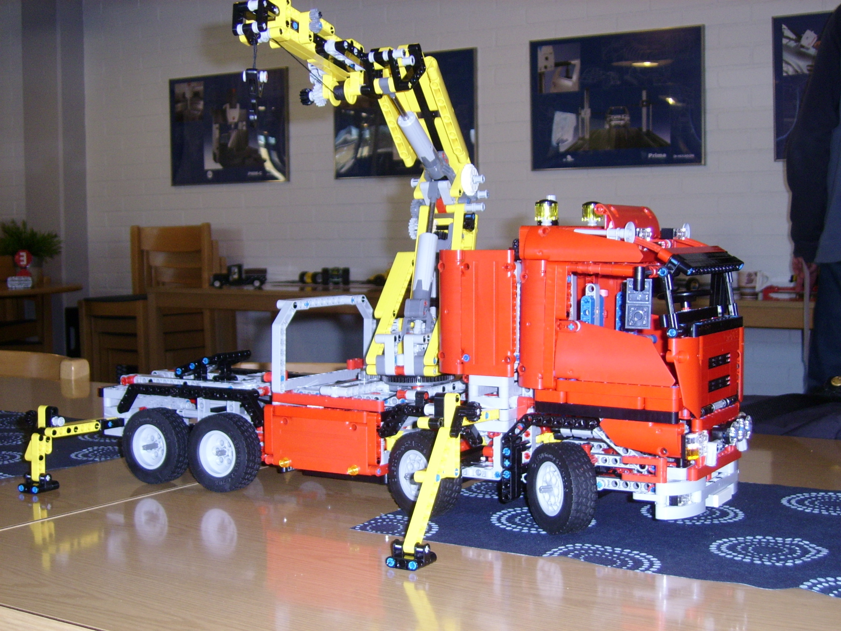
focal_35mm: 55
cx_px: 420
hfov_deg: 34.9
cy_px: 316
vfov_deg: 26.6
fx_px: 1336
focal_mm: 9.16
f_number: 3.4
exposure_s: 1/60
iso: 154
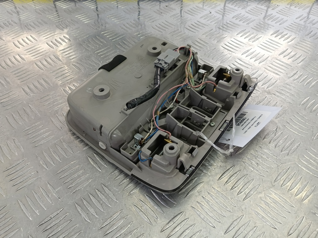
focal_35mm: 27
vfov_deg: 51.4
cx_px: 159
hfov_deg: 65.3
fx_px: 248
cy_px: 119
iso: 78
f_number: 1.6
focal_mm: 4.11
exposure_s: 1/50
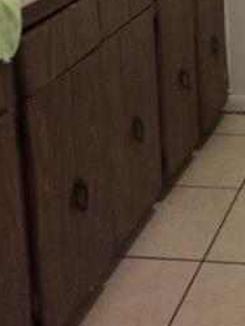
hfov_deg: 15.7
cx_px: 328
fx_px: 838
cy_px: -30
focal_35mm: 89
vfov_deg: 20.9
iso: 200
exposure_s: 1/30
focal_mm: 4.15
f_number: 2.2
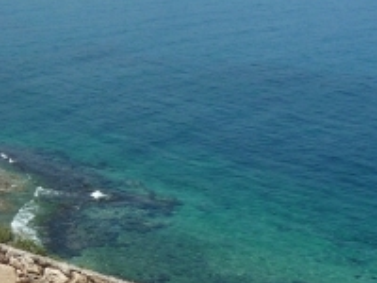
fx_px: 980
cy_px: 19
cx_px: -11
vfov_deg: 16.2
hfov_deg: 21.0
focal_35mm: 90
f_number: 5
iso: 100
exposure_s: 1/640
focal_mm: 5.3
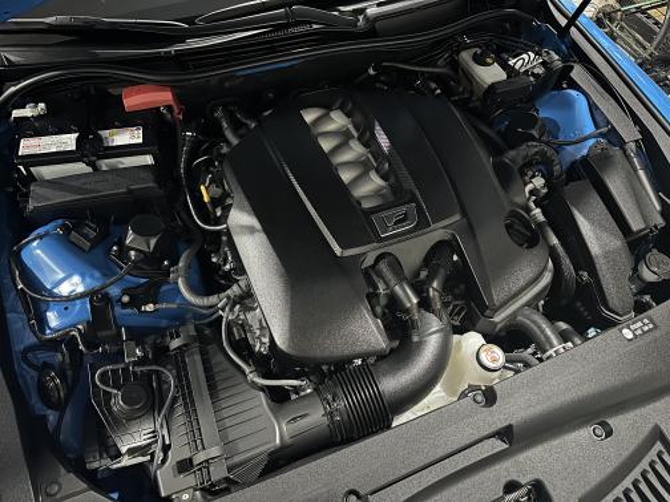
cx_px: 335
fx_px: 465
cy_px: 251
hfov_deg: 71.6
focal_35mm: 24
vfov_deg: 56.8
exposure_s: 1/9
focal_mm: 6.86
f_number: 1.78
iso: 1000
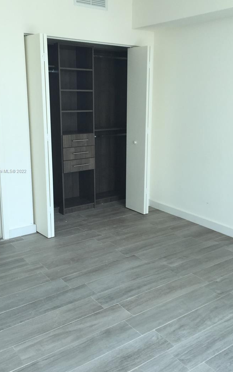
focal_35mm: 35
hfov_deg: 36.3
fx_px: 356
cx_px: 120
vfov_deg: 55.3
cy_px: 171
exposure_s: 1/60
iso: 32
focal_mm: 4.15
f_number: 2.2
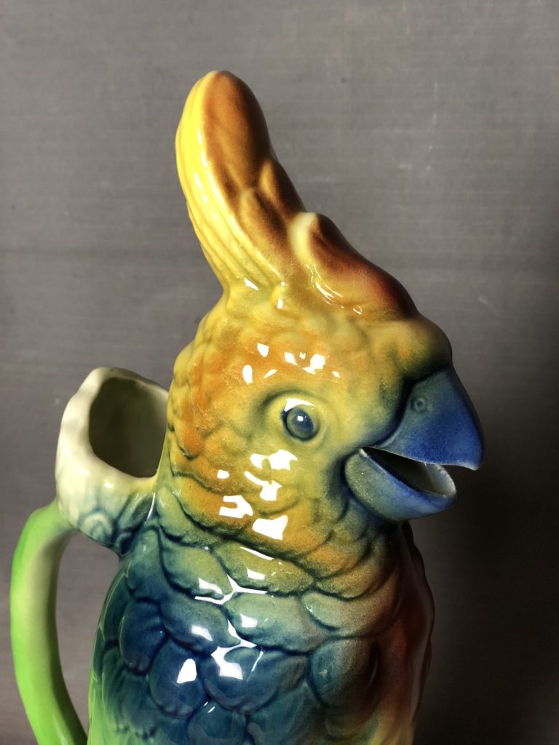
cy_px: 372
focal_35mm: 52
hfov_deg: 28.0
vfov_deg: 36.8
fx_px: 1120
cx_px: 280
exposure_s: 1/33
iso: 100
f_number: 2.4
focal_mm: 6
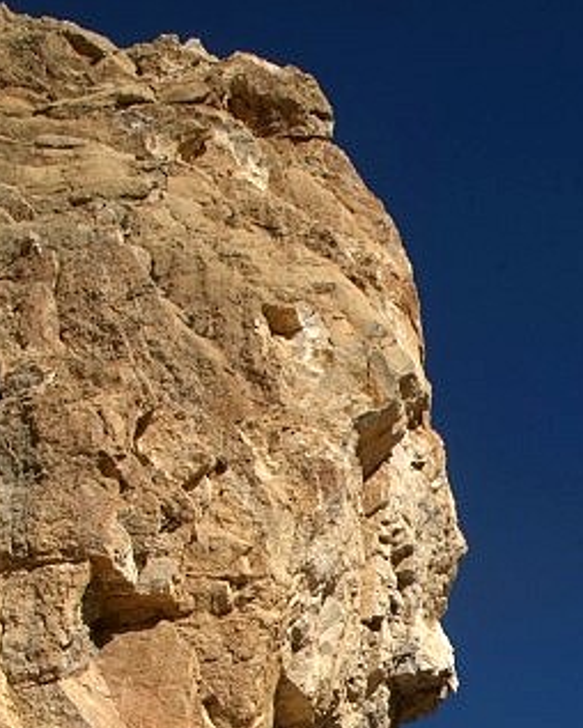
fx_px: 1379
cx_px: 513
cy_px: 875
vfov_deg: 26.3
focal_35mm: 64
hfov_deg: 23.3
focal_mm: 18
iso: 100
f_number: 8
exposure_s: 1/250
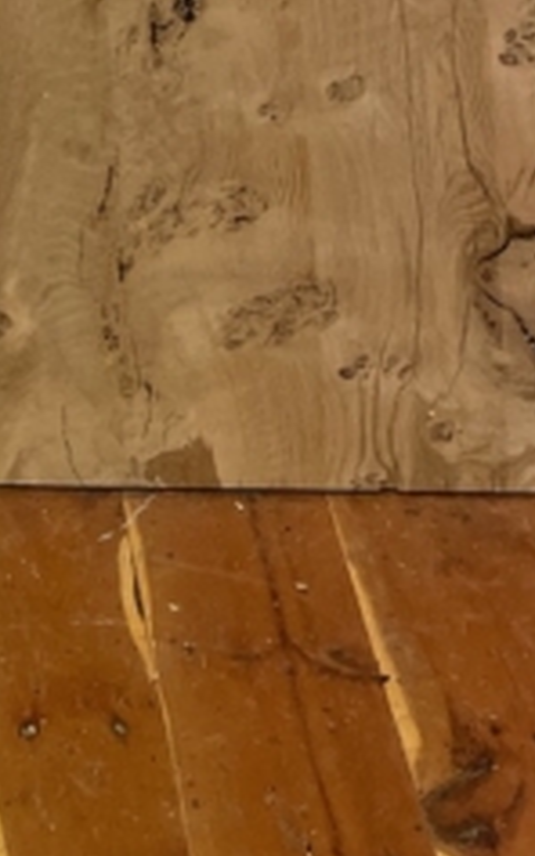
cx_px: -307
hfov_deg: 13.1
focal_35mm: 93
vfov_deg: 19.1
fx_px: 2171
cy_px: -488
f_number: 1.6
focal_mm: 4.2
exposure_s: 1/100
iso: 80
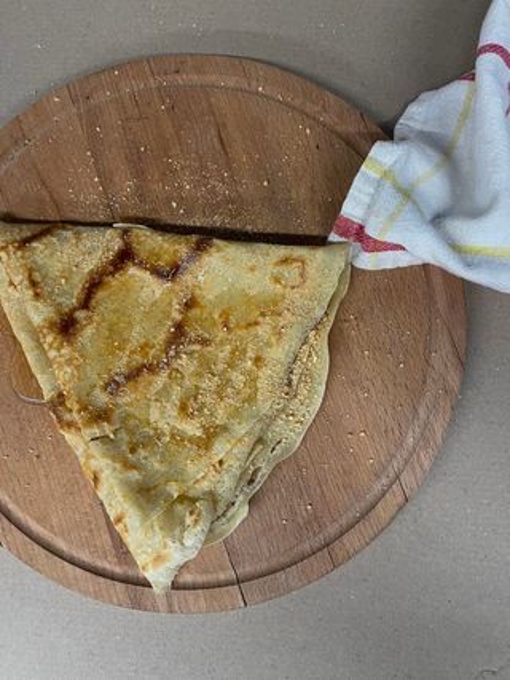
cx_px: 255
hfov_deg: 53.1
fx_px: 510
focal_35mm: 26
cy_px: 340
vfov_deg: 67.3
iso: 125
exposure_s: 1/55
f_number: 1.6
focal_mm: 5.1
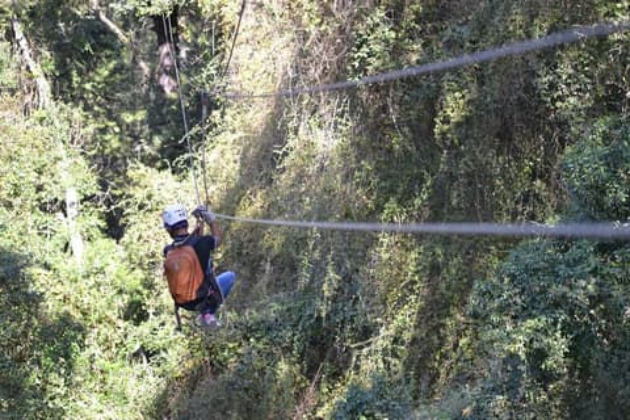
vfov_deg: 11.7
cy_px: 210
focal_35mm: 117
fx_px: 2047
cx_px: 315
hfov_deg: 17.5
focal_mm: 78
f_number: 4
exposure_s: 1/500
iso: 640
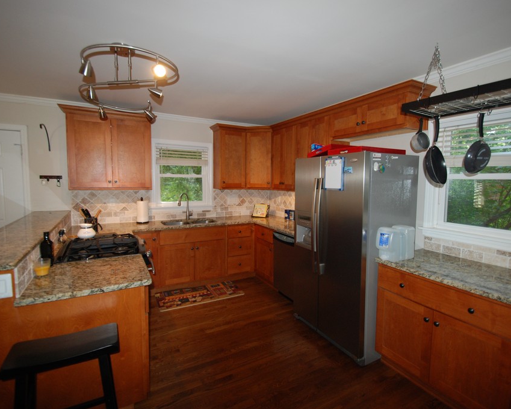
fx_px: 257
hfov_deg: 89.6
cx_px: 270
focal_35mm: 17
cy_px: 206
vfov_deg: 77.0
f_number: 4
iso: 400
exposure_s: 1/60
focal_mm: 10
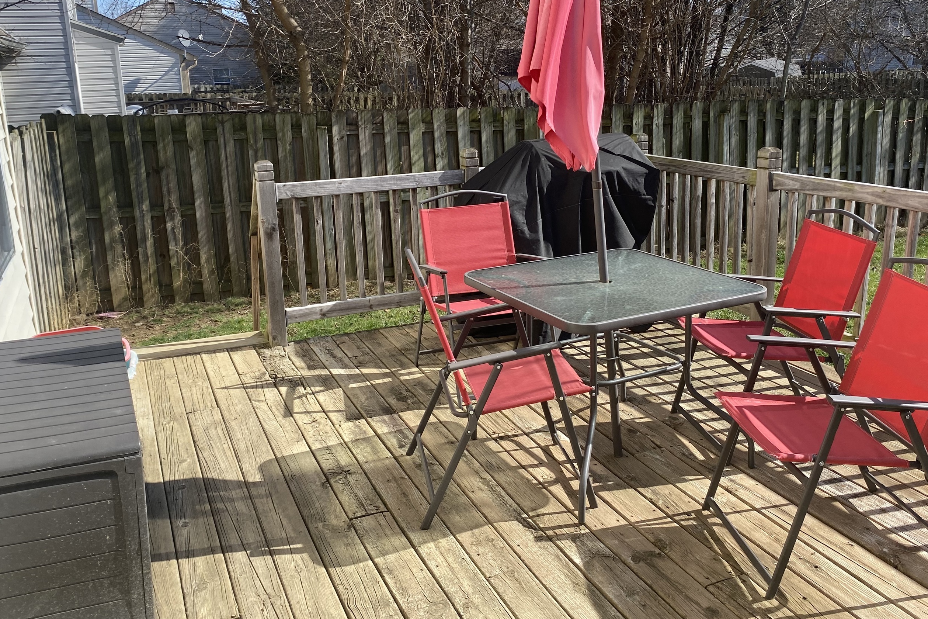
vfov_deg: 39.8
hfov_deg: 57.2
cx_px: 470
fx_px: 851
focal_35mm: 33
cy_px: 252
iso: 32
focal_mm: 4.25
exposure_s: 1/1412
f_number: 1.8
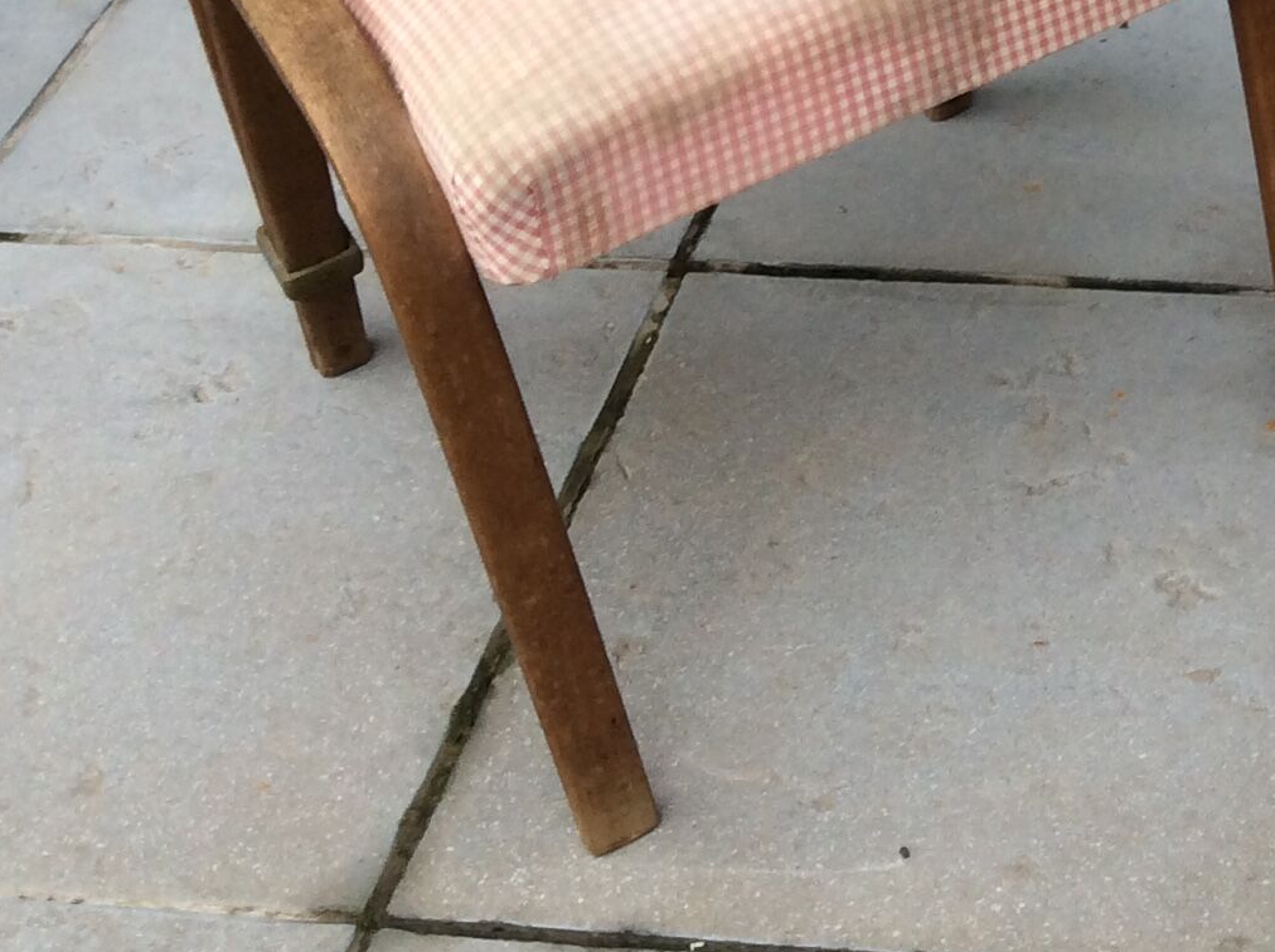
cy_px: -101
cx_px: 1406
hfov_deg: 22.5
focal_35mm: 82
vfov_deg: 17.3
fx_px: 3016
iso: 40
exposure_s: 1/50
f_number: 2.4
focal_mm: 3.3
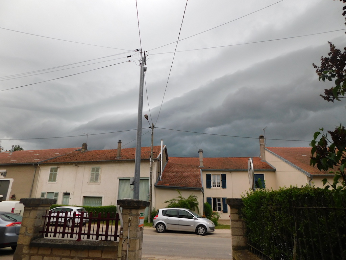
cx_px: 173
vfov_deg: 58.9
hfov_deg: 73.9
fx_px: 230
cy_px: 130
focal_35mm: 23
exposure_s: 1/30
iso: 140
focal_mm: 4
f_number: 3
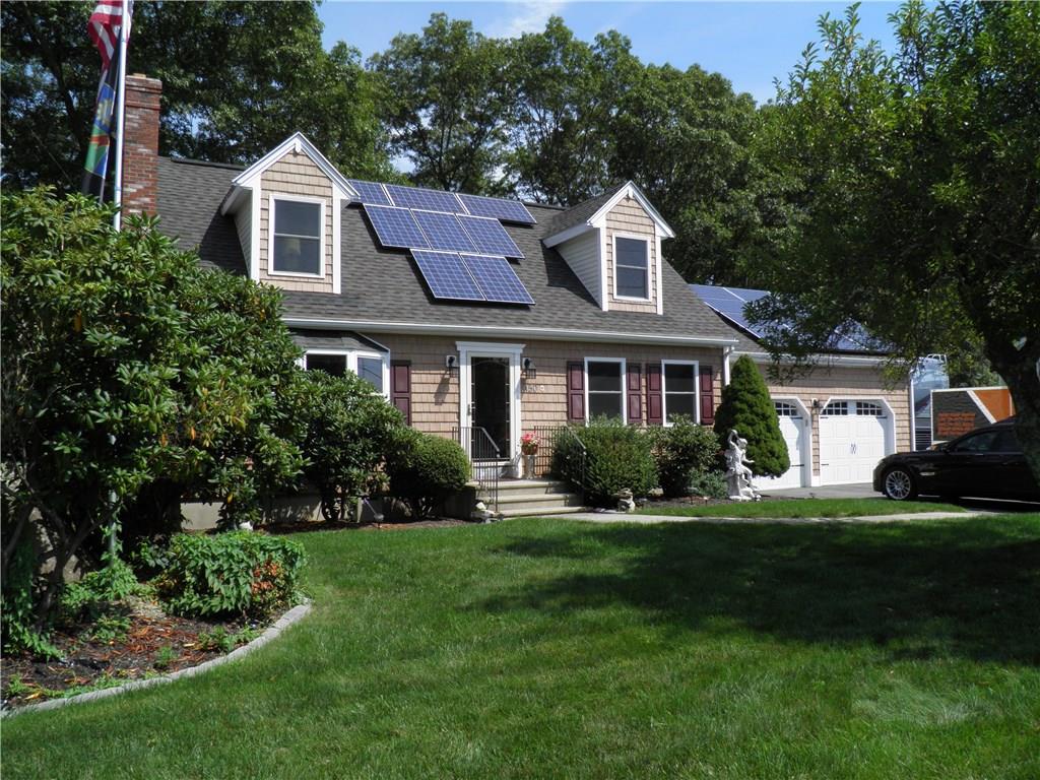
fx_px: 841
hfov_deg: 63.4
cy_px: 390
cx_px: 520
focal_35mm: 28
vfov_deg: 49.7
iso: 50
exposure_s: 1/250
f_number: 5.7
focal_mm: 4.9
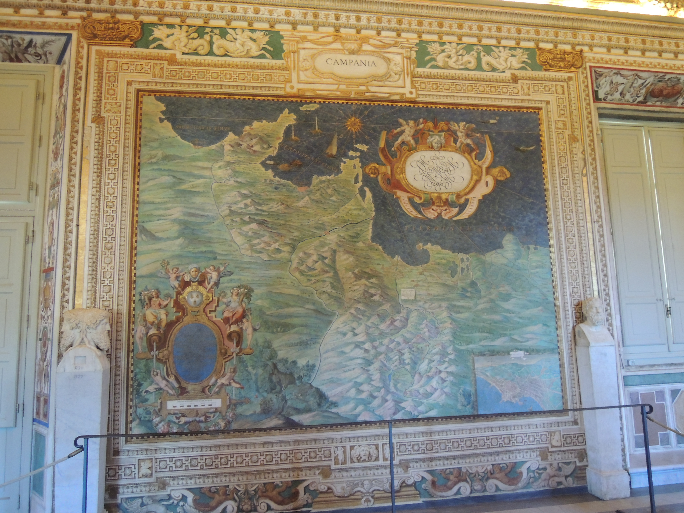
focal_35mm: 24
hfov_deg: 71.6
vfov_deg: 56.8
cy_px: 256
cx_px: 342
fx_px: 474
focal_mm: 4.3
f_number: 2.5
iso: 640
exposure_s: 1/30
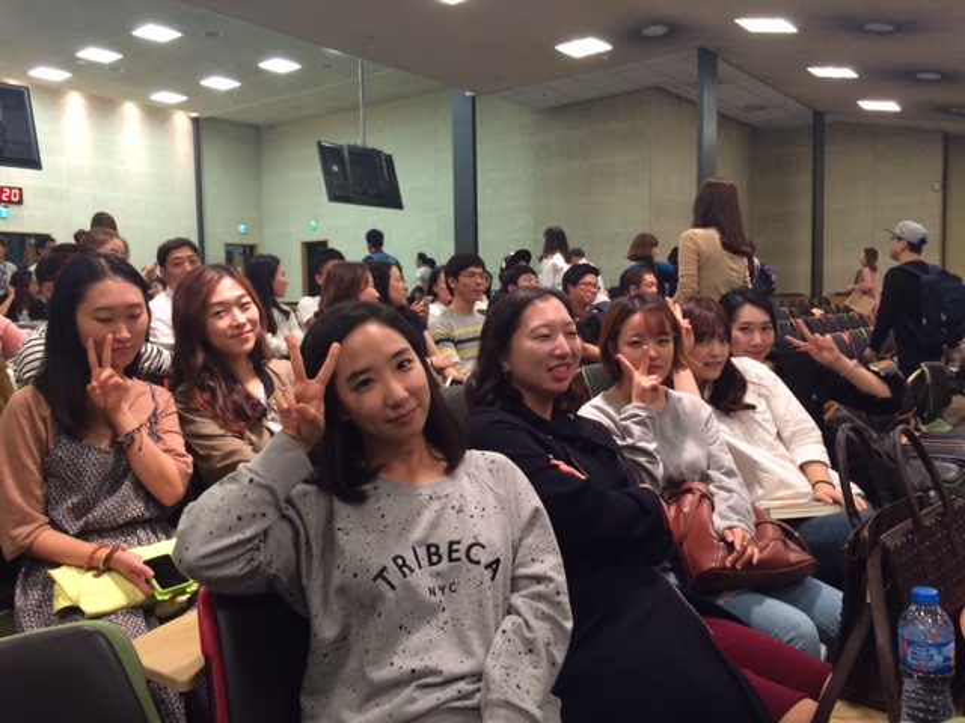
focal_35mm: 29
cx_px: 482
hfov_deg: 61.7
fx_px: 808
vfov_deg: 48.2
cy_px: 362
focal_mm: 4.15
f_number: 2.2
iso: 250
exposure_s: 1/30
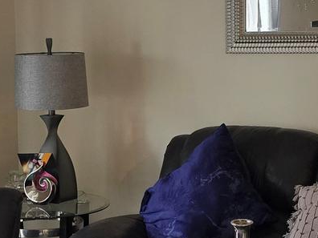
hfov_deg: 16.5
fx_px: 1093
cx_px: 117
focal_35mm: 119
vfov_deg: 12.4
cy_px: 179
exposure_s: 1/120
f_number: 1.7
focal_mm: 6.3
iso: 500
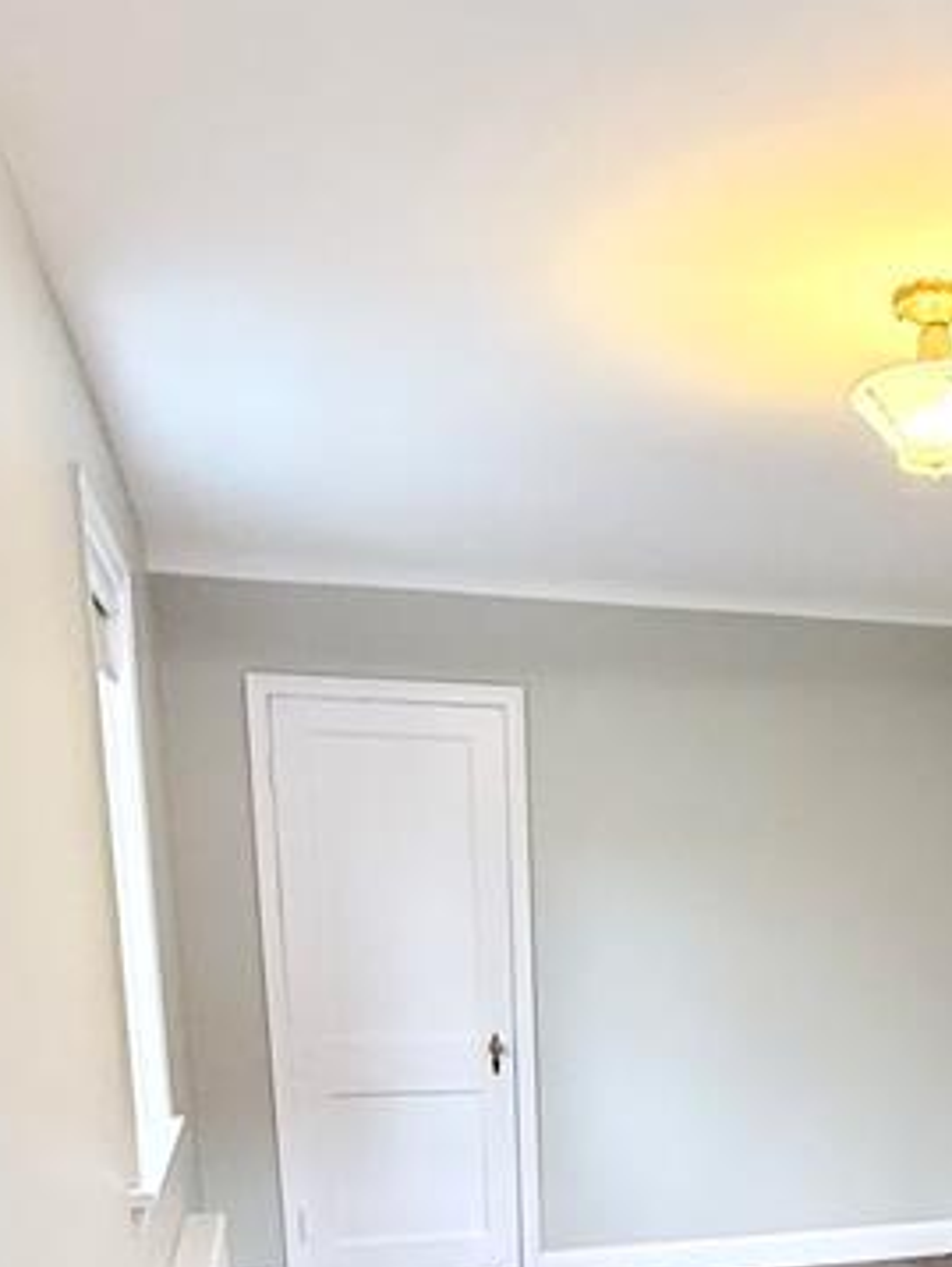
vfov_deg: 41.5
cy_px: 1228
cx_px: 803
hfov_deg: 34.5
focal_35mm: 40
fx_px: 1465
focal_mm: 2.22
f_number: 2.2
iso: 500
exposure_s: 1/60
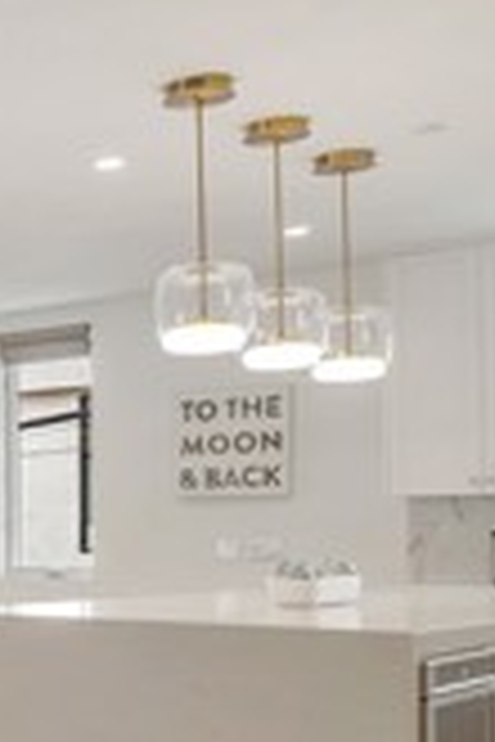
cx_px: -580
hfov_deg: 15.7
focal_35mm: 62
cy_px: 555
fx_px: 1279
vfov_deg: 31.8
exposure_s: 1/1.67
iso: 100
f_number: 8
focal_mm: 16
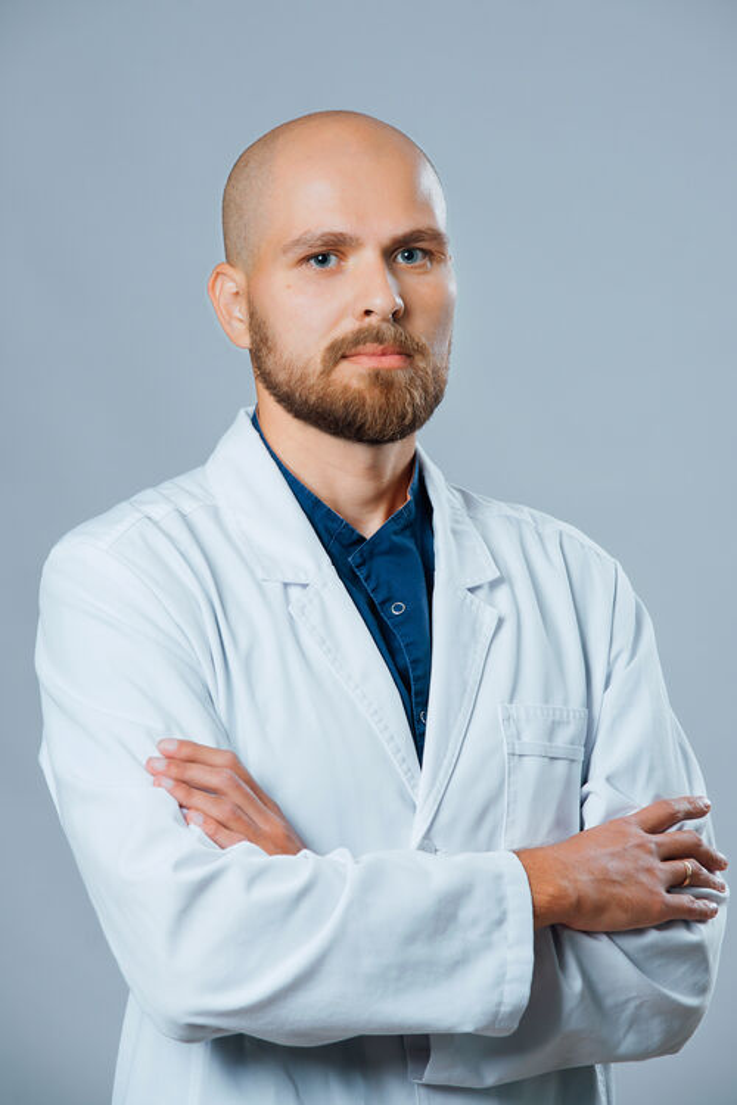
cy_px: 552
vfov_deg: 17.1
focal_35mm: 120
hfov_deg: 11.4
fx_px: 3685
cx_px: 368
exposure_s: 1/125
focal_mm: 120
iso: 320
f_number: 5.6
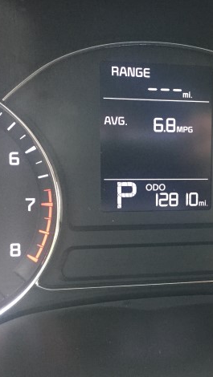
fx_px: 431
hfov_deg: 27.0
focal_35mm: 43
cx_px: 183
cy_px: 191
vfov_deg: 47.3
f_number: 2.2
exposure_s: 1/24
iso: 250
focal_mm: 4.15
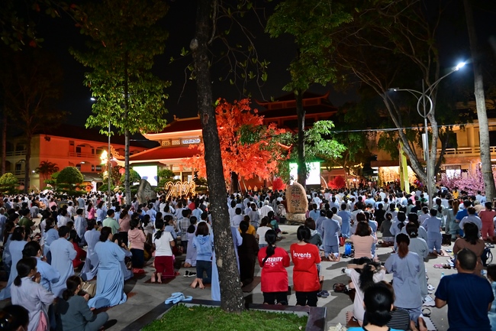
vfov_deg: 53.1
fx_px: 331
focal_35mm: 24
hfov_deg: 73.8
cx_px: 248
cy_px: 166
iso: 1600
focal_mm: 24
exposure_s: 1/40
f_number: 4
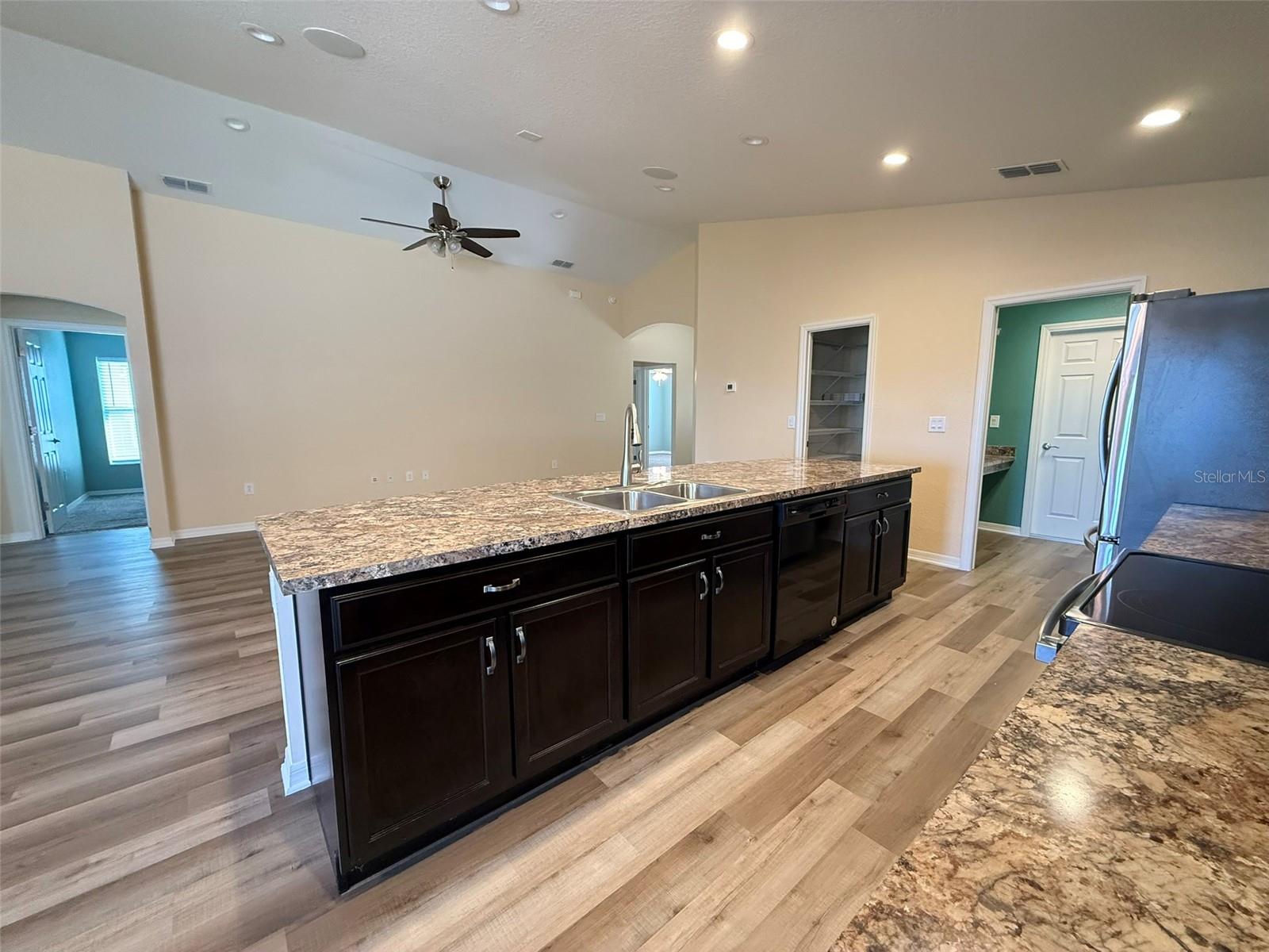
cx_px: 634
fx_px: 513
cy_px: 476
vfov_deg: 85.7
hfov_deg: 102.1
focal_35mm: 14
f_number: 2.2
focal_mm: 2.22
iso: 640
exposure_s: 1/60
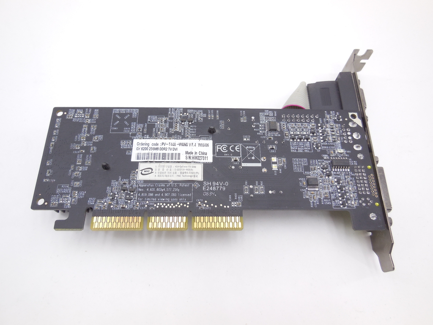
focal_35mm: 25
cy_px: 162
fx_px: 313
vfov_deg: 54.9
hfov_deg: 69.4
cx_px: 216
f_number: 3.1
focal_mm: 4.5
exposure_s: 1/80
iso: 125
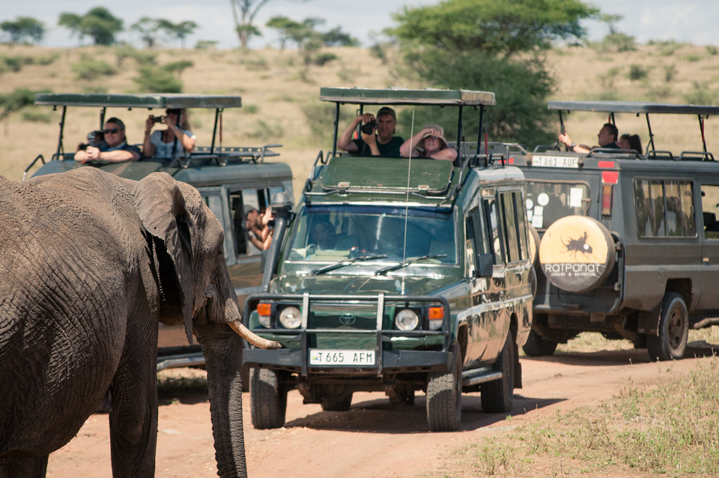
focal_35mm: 300
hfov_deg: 6.9
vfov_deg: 4.6
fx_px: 5985
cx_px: 360
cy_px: 239
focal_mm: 200
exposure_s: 1/1600
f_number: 5.6
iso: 400
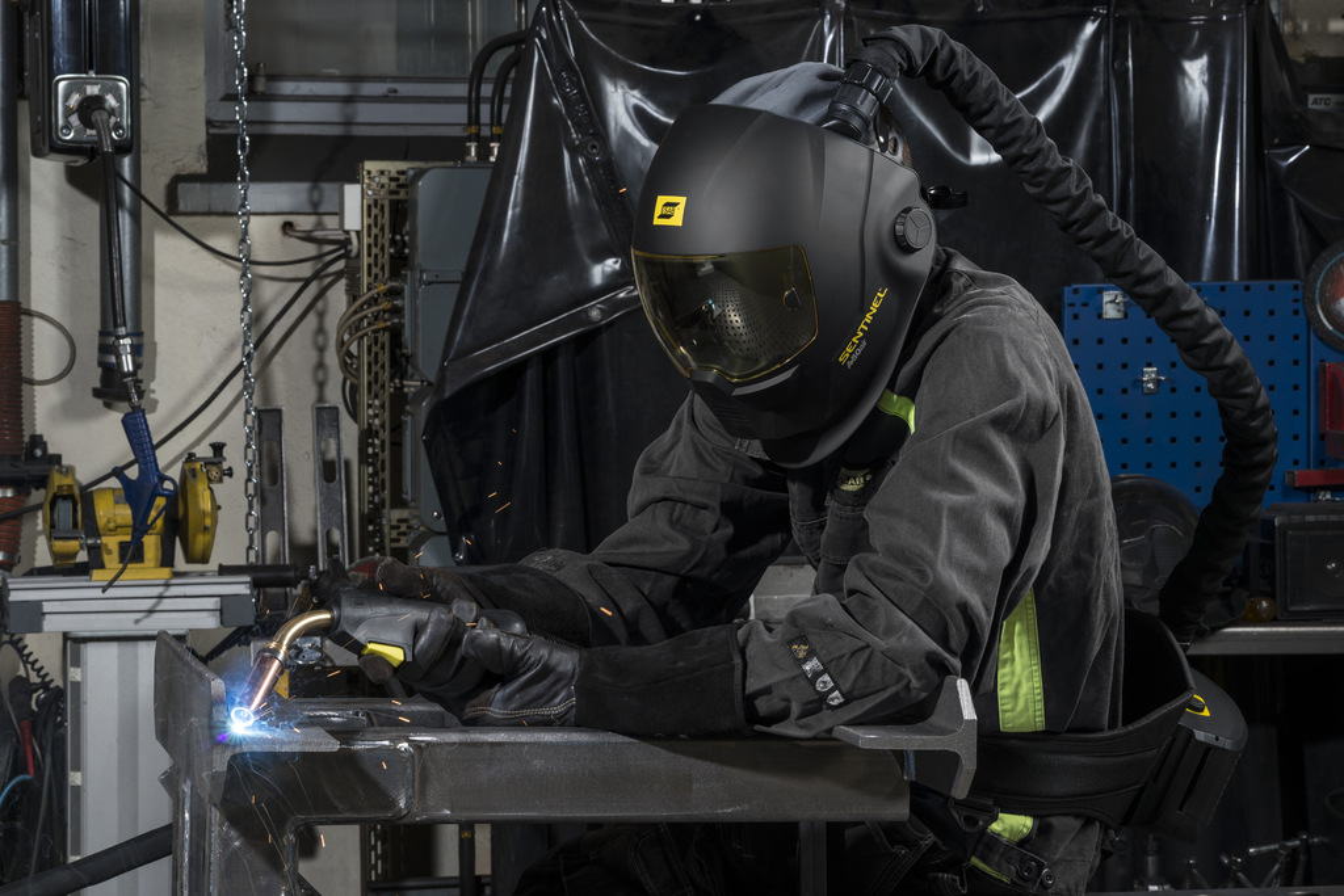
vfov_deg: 13.0
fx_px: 3920
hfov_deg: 19.5
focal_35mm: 105
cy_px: 448
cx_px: 672
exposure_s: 1/160
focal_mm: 105
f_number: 16
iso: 100
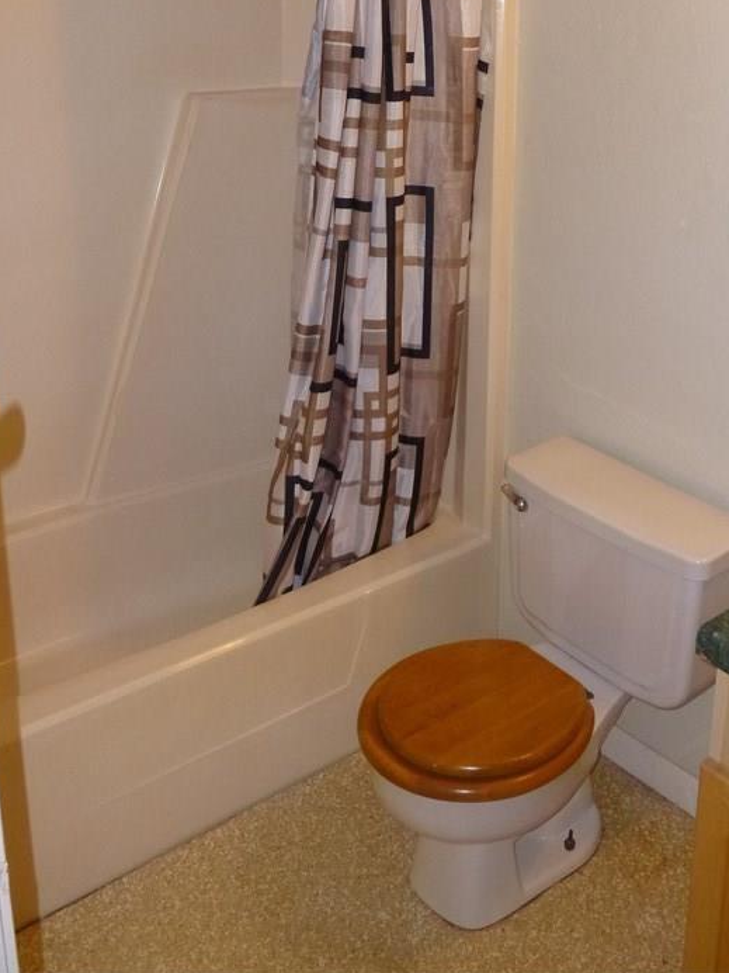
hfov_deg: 38.3
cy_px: 257
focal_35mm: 37
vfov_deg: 48.4
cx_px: 482
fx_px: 1039
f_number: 3.1
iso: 200
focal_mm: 4.5
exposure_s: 1/60
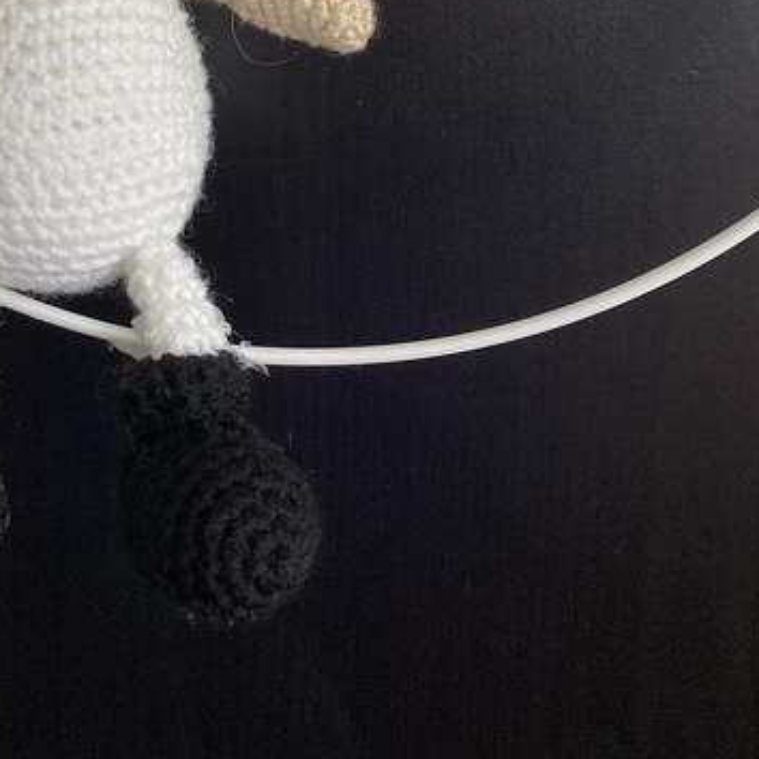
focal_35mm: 56
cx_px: 176
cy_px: -30
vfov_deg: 28.4
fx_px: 1389
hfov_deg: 30.0
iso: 100
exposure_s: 1/50
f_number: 1.8
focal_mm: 3.99
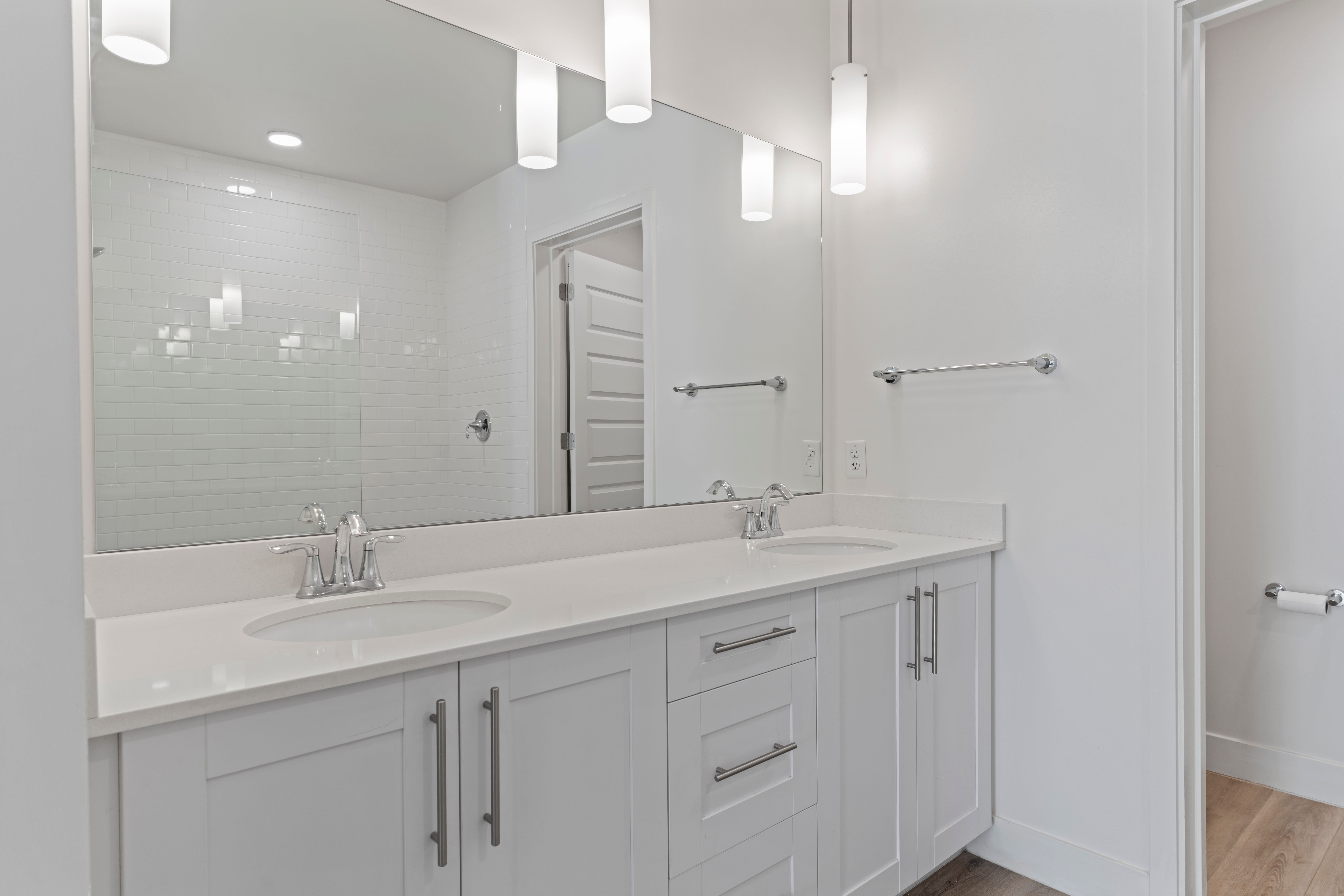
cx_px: 672
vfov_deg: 61.9
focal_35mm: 20
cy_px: 448
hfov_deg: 84.0
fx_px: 747
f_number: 8
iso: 200
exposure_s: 1/1.25
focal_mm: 20
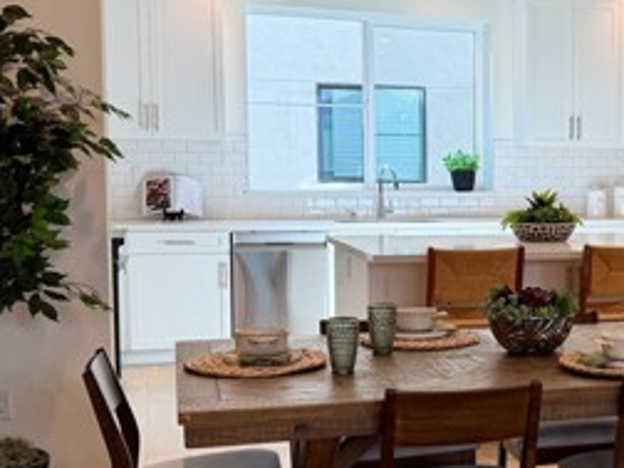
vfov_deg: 24.0
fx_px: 1100
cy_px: 255
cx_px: 592
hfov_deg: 30.0
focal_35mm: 61
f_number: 1.78
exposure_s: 1/165
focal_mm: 6.76
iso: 64
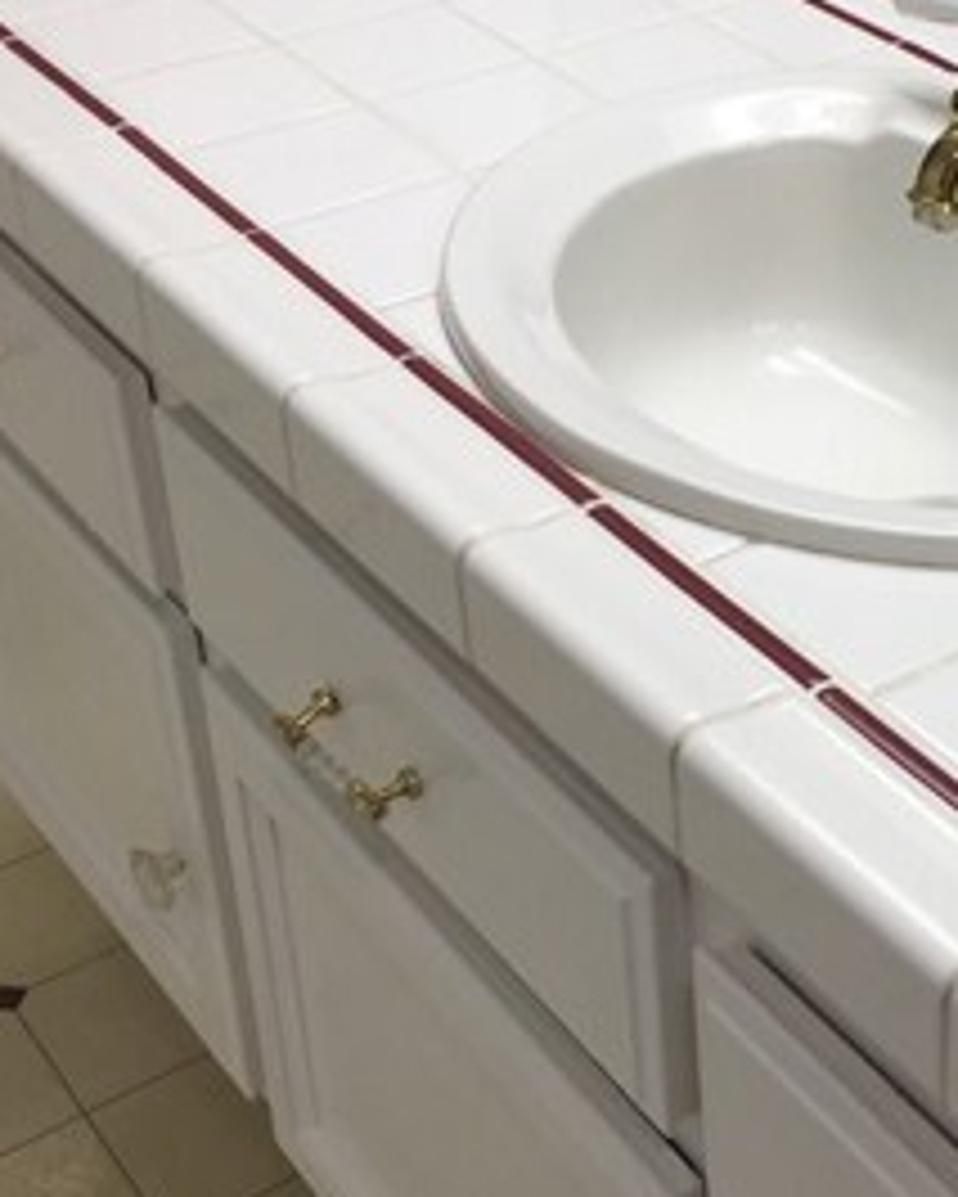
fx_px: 2409
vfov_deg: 27.8
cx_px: 891
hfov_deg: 21.9
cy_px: 495
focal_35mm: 68
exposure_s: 1/60
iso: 40
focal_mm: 4.15
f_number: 2.2
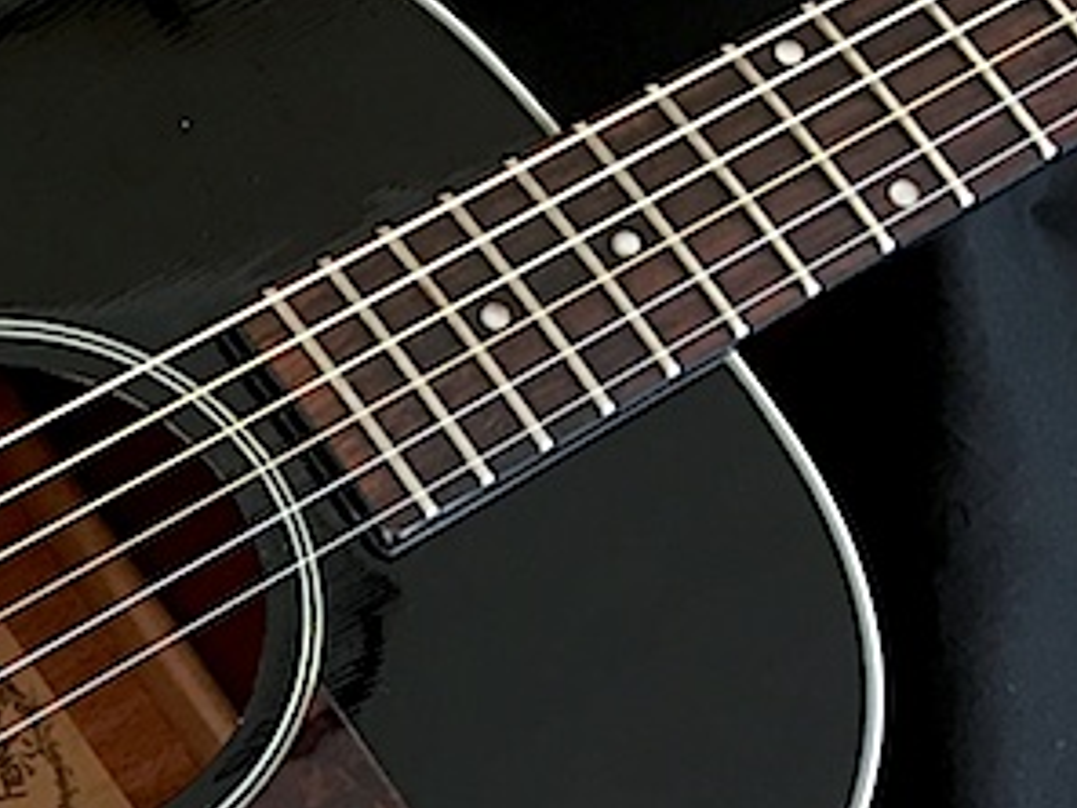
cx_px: -367
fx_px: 2925
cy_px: 1074
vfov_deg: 15.0
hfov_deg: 19.1
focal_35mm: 94
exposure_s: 1/15
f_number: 2.2
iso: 25
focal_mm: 4.15
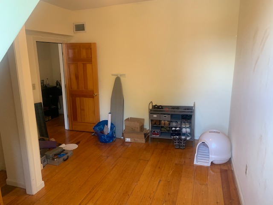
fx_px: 205
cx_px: 136
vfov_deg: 53.1
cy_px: 102
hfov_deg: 67.3
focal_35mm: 26
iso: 200
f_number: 1.8
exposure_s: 1/60
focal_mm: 4.25
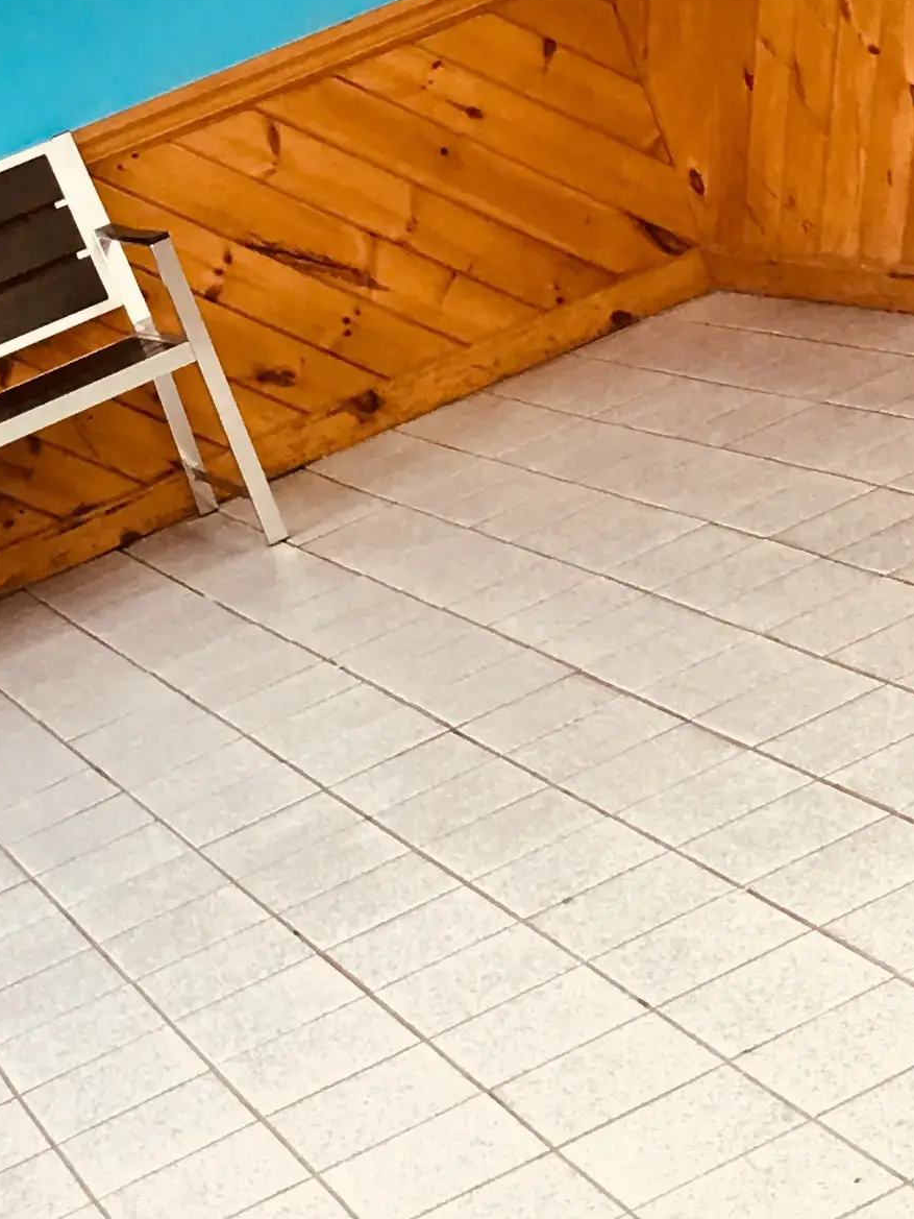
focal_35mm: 100
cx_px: 70
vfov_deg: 19.2
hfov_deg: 14.6
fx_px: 3520
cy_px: 43
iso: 40
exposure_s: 1/30
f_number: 2.2
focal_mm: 4.15
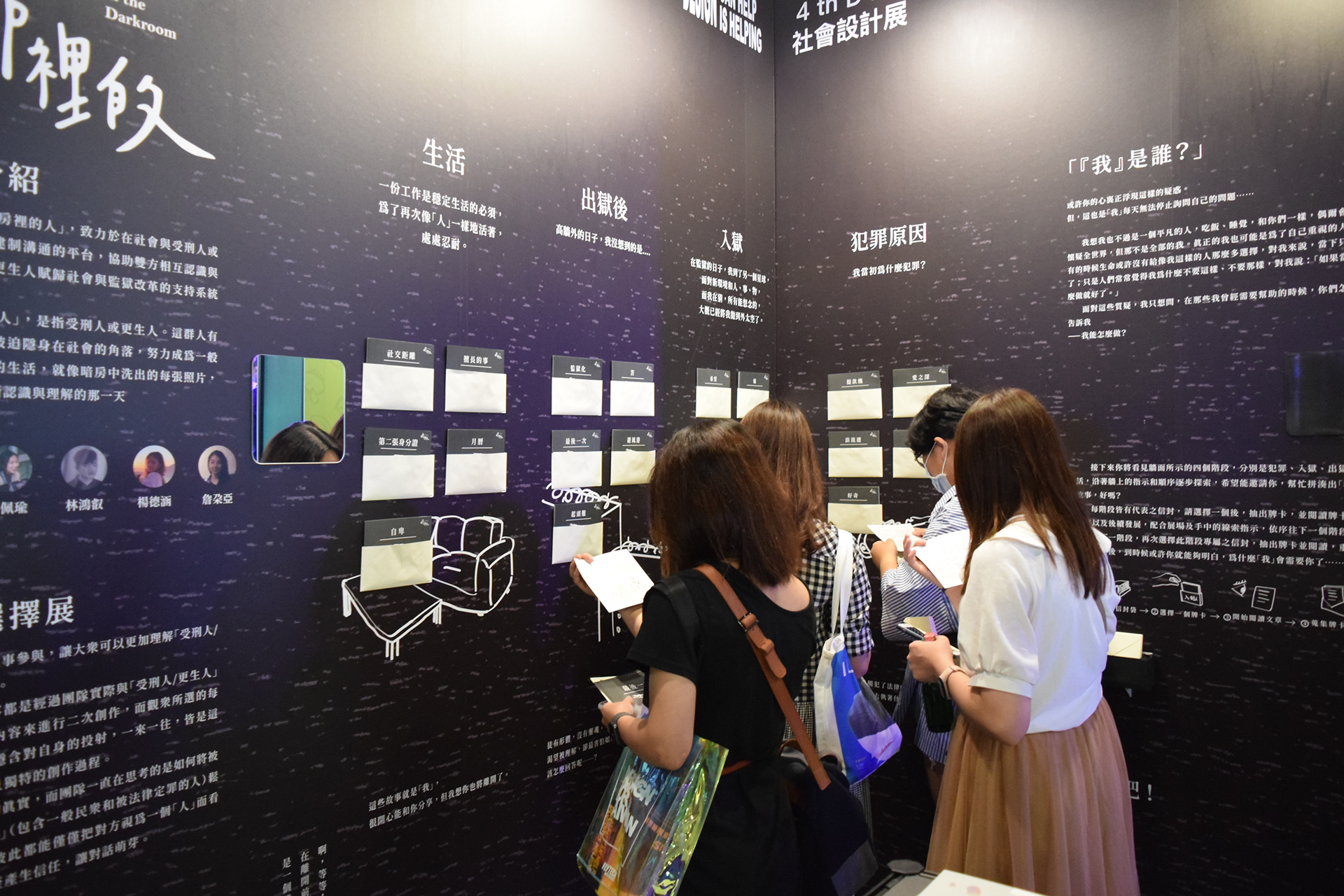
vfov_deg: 47.9
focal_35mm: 27
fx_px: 1008
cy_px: 448
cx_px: 672
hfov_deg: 67.4
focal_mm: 18
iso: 3200
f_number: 4
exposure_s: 1/60
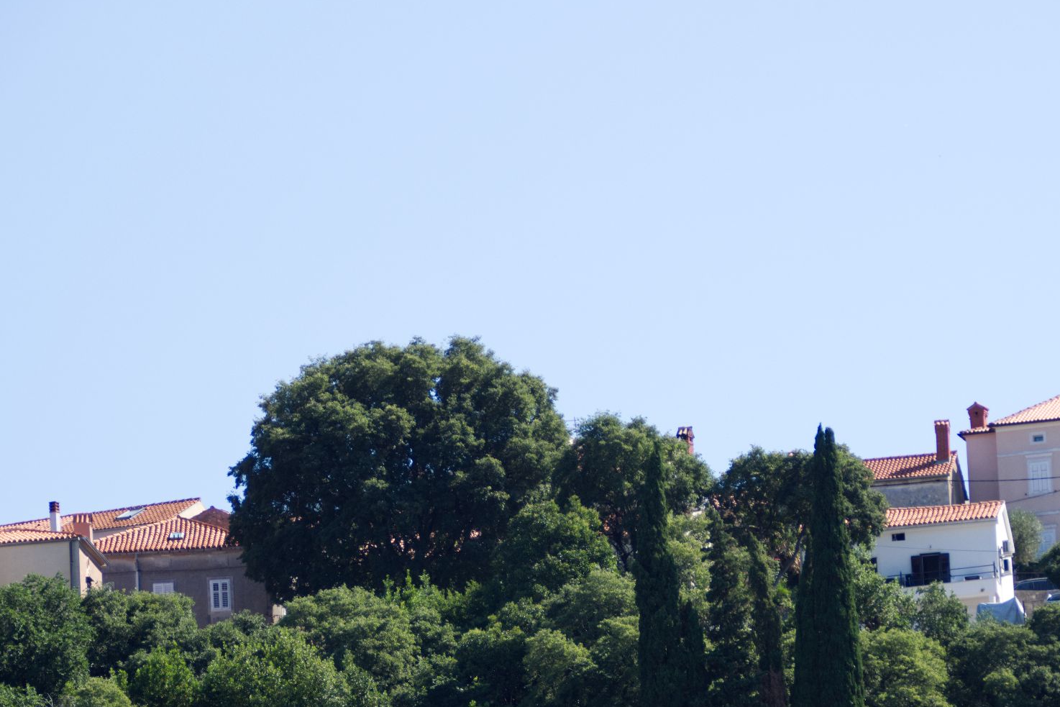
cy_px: 514
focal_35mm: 293
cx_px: 610
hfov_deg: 7.0
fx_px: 8627
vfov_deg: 4.7
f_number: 6.3
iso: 100
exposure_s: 1/400
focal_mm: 120
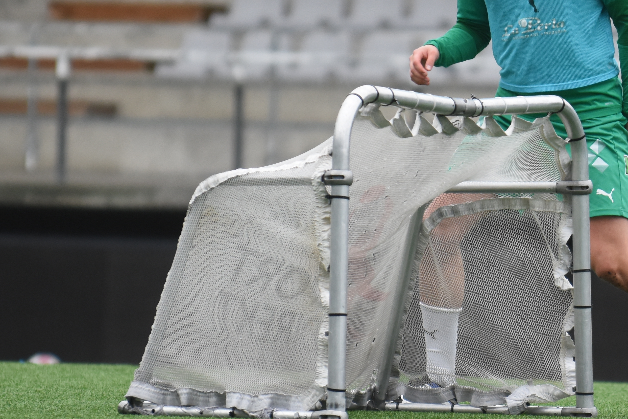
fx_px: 12628
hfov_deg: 2.8
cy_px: 137
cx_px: 541
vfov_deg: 1.9
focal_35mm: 724
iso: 800
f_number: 2.8
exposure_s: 1/640
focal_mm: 200
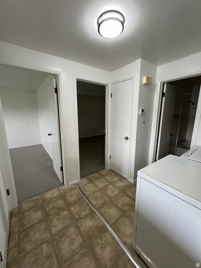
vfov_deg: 106.2
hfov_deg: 89.9
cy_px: 134
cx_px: 100
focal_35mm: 13
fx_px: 101
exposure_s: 1/60
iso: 160
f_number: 1.8
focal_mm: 1.57
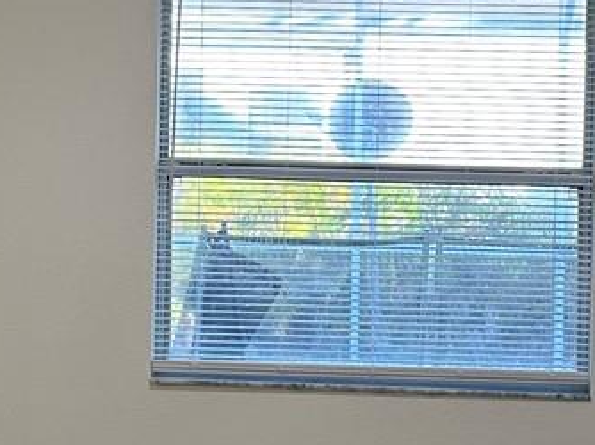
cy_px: 119
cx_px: 260
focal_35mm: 115
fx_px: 1975
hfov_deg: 17.1
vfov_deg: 12.8
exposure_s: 1/120
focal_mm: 6.86
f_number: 1.78
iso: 160
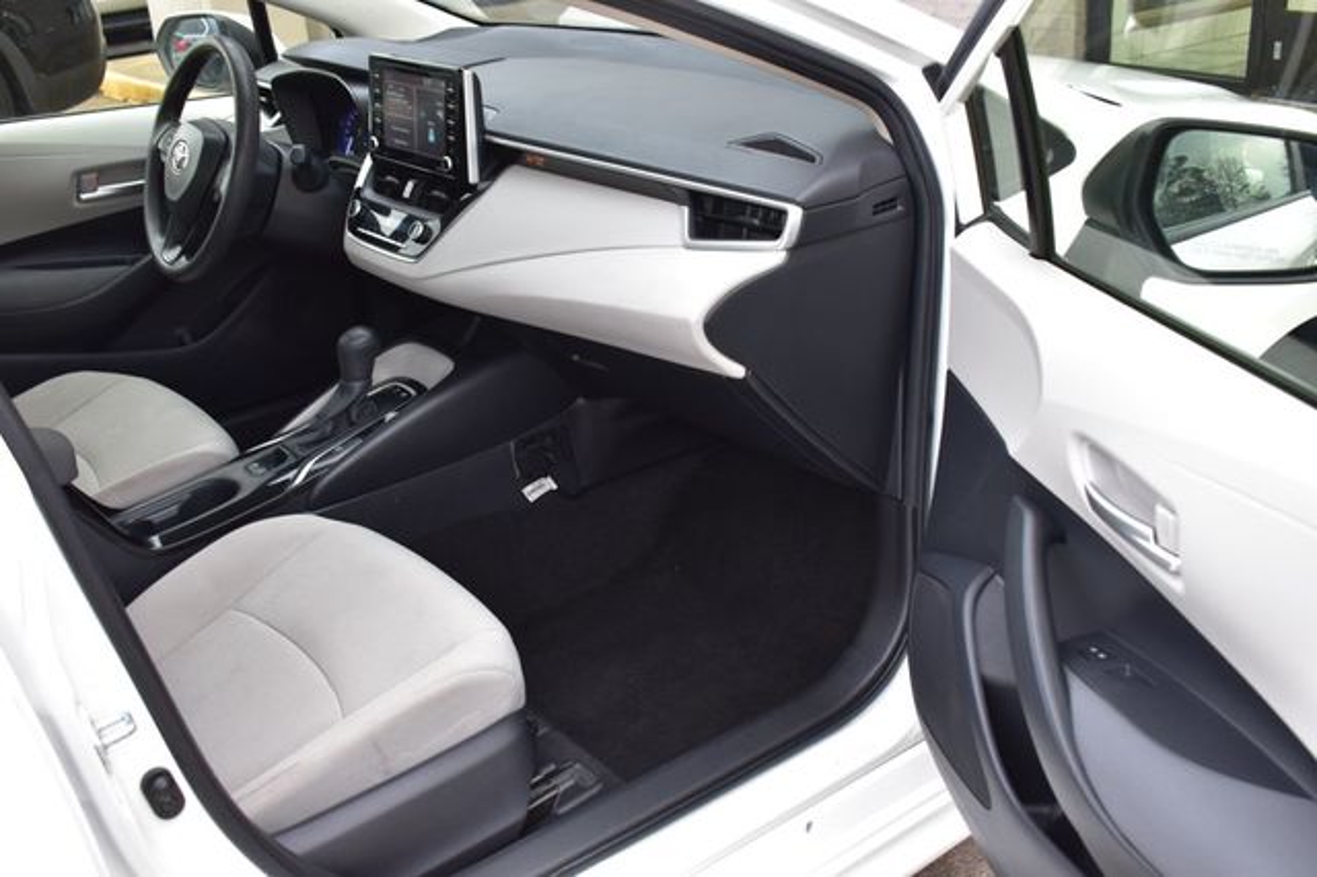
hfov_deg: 51.3
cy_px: 438
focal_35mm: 38
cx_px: 658
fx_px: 1371
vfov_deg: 35.5
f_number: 6.3
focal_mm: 25
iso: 400
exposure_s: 1/20
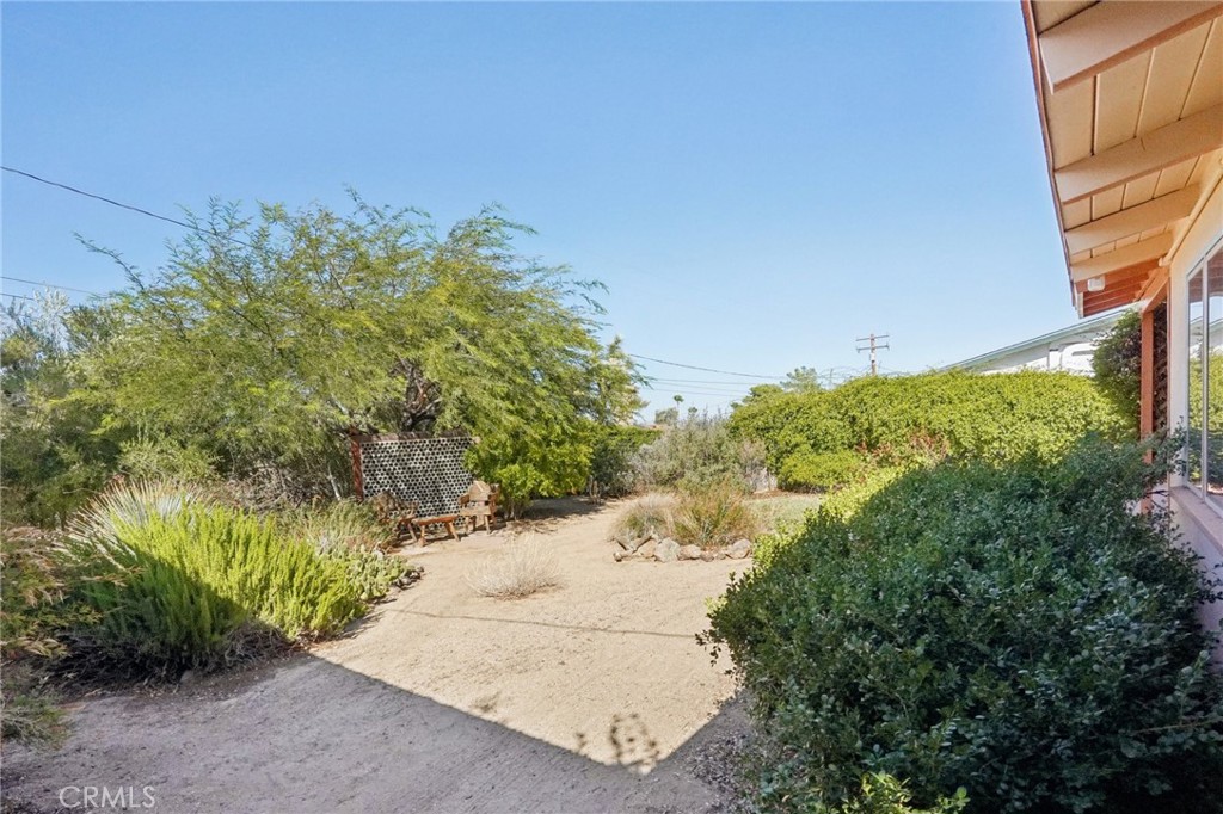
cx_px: 612
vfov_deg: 73.7
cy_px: 407
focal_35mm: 16
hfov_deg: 96.8
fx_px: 543
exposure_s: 1/2000
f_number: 16
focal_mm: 16
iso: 3200
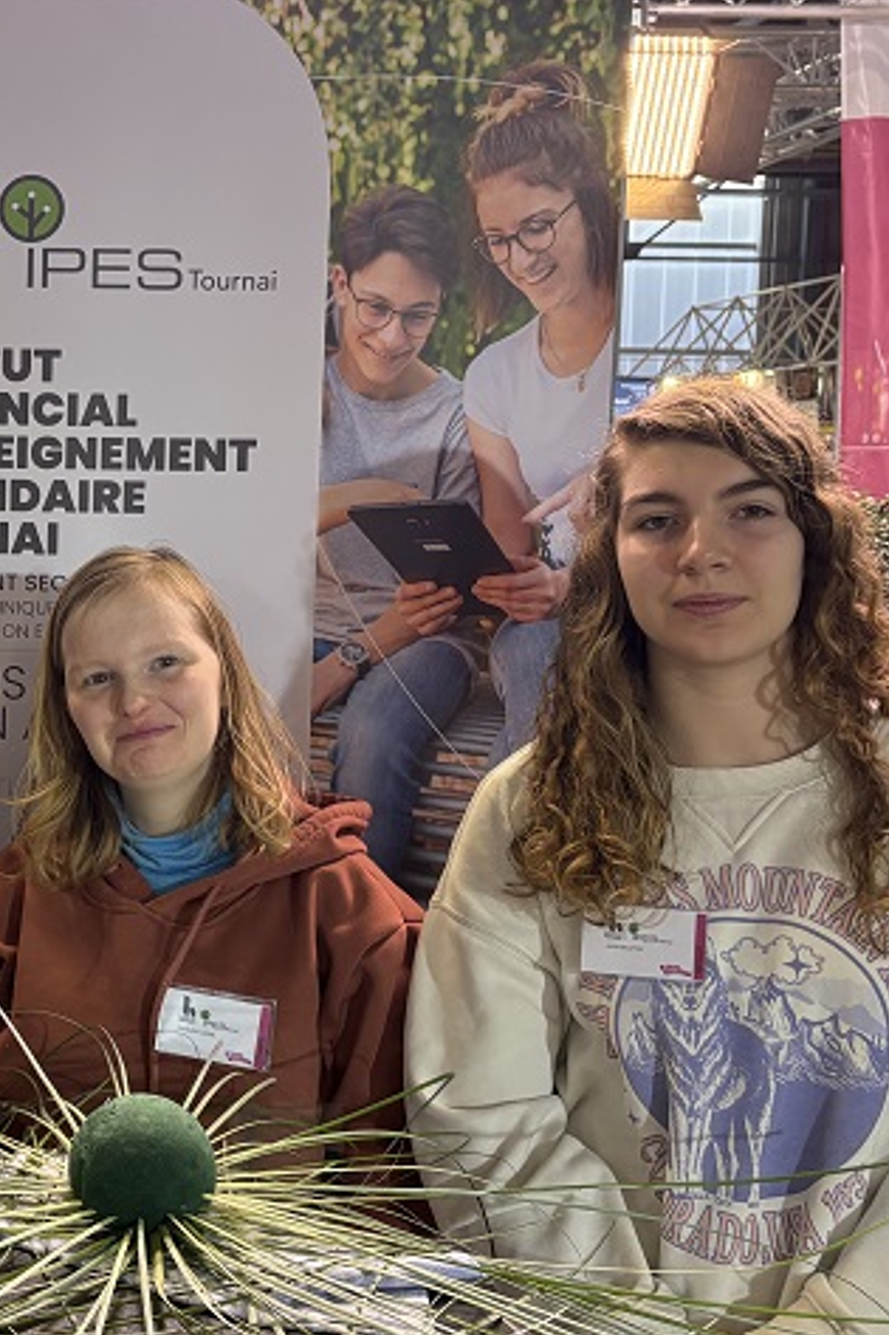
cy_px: 622
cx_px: -16
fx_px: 1816
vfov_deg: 40.3
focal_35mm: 49
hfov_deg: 26.0
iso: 125
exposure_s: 1/100
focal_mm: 5.96
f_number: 1.6
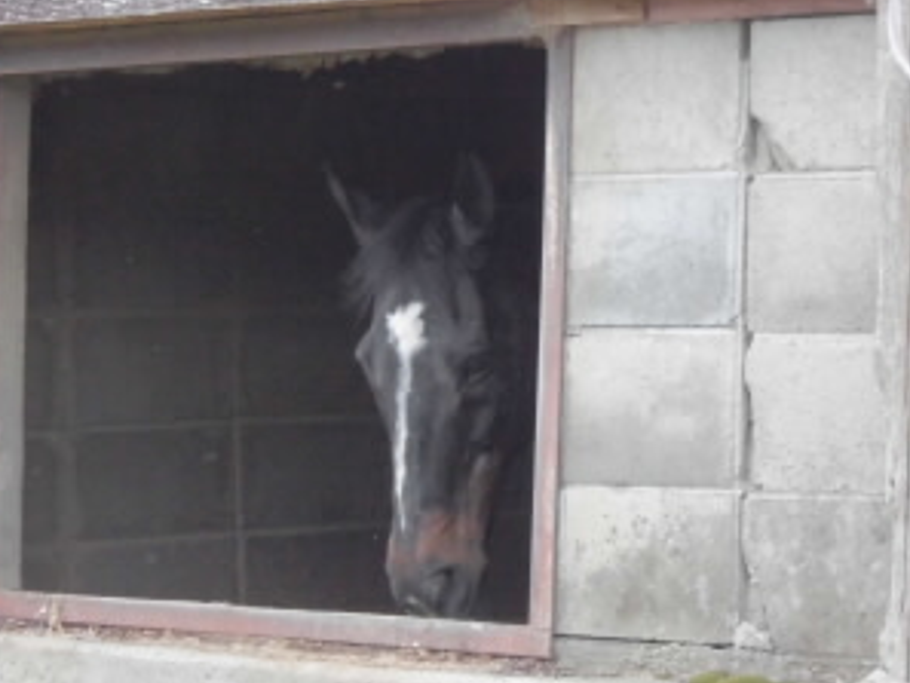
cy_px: 410
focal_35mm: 144
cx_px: 371
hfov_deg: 13.7
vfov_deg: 10.3
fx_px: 3787
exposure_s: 1/60
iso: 400
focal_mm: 19.2
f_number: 5.1
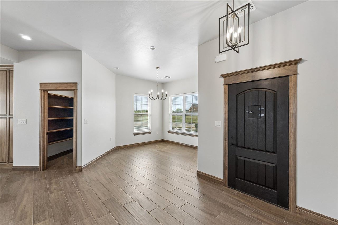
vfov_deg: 77.3
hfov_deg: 100.4
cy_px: 112
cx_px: 169
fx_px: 141
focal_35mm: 15
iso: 200
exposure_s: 1/125
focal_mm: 10
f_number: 7.1
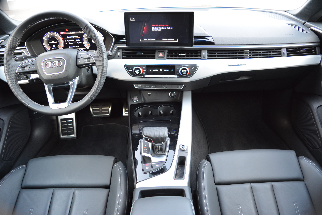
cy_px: 108
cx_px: 161
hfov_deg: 61.9
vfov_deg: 43.6
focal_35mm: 30
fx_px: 268
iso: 1000
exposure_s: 1/30
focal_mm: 20
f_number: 3.5
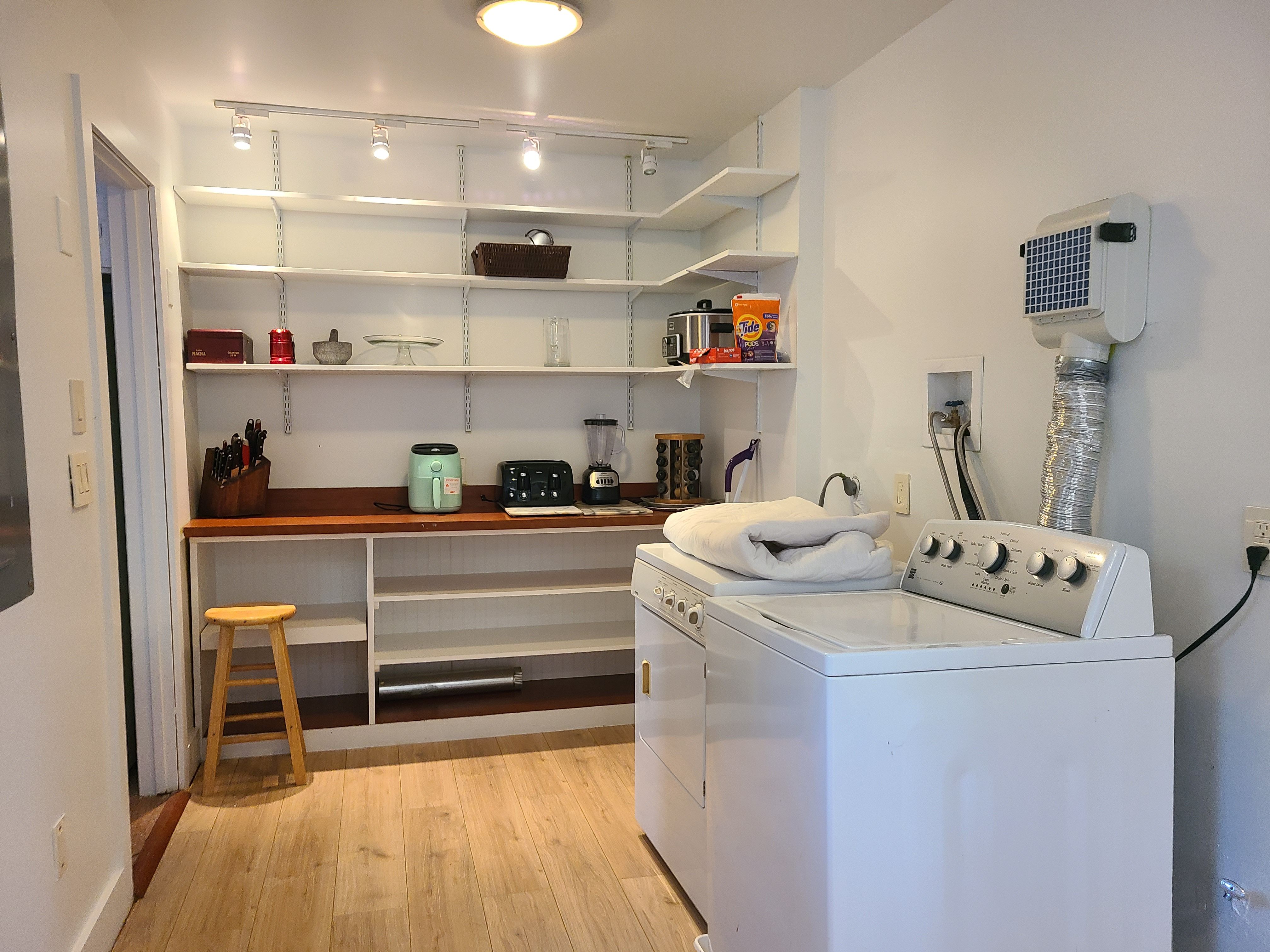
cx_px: 635
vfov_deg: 53.1
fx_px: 954
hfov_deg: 67.3
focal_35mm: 26
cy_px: 476
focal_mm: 5.4
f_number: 1.8
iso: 200
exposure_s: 1/40
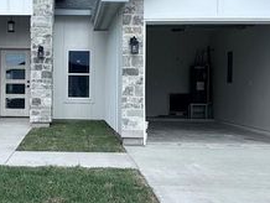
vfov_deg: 26.6
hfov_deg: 34.0
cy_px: 90
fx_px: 429
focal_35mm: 55
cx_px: 58
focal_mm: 6.86
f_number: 1.78
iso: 80
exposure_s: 1/7042
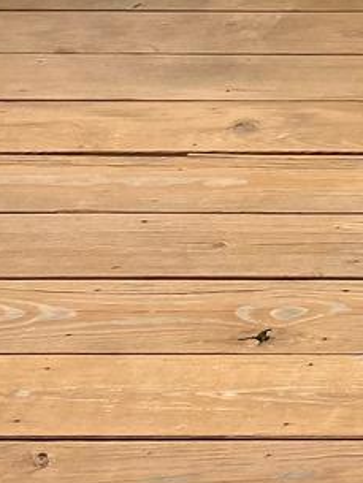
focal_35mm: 131
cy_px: -542
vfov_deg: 12.8
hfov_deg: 10.4
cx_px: 745
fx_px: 1830
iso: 32
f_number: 1.8
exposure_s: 1/245
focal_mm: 4.25
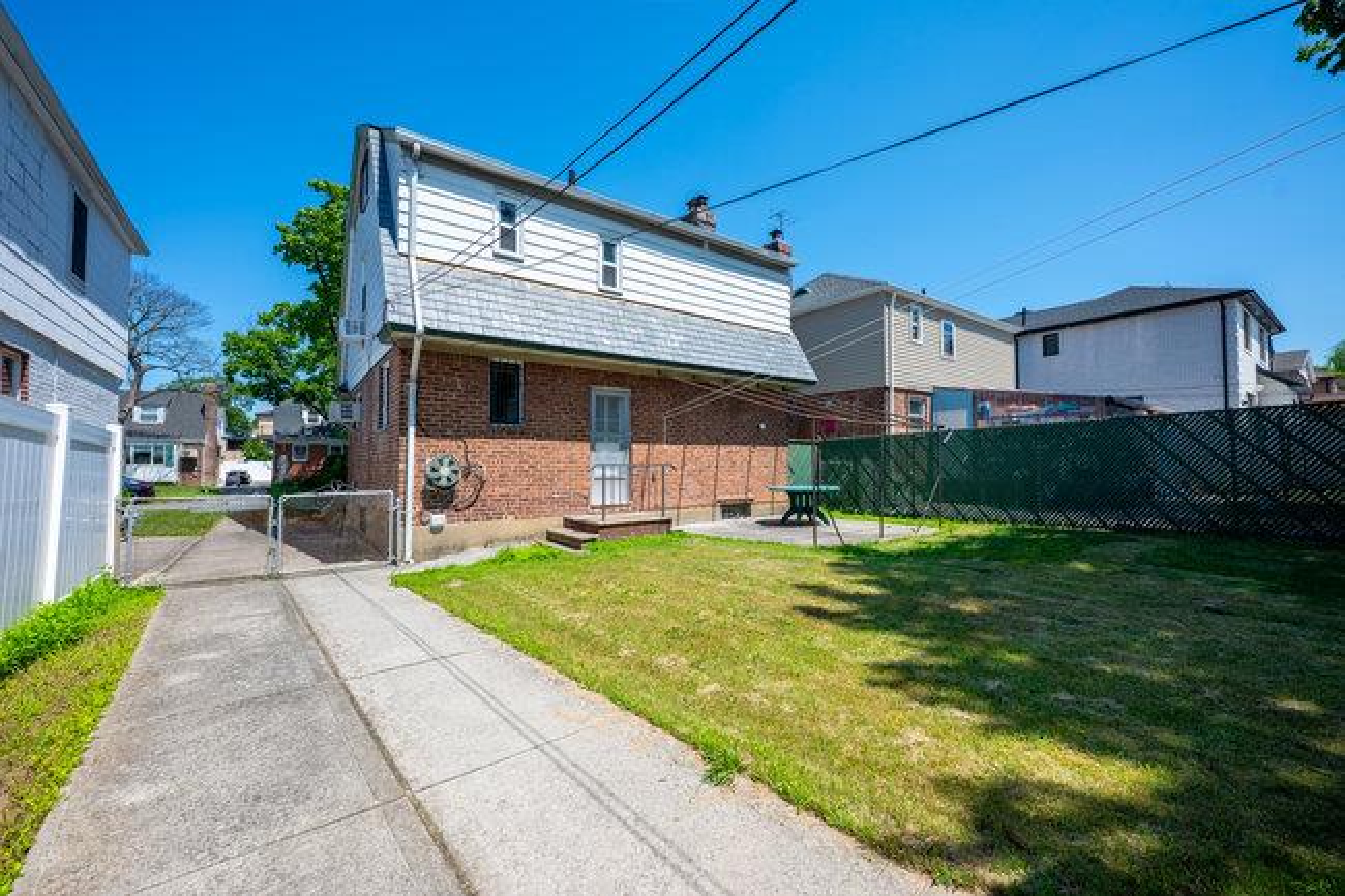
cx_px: 672
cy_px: 448
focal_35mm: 14
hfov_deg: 104.3
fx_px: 523
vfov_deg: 81.2
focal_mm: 14
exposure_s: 1/8000
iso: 160
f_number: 8
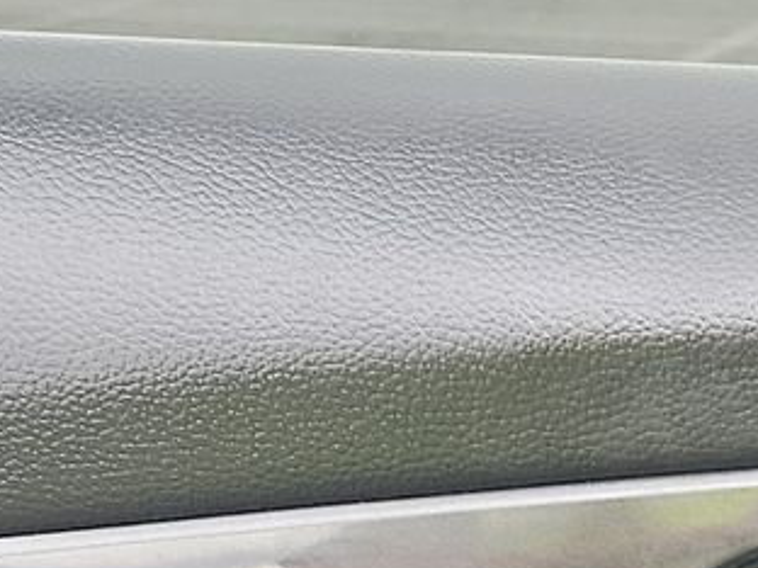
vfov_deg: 10.8
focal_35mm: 123
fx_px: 2693
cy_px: 1206
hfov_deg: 14.7
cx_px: 1188
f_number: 1.8
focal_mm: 6.7
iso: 60
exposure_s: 1/59
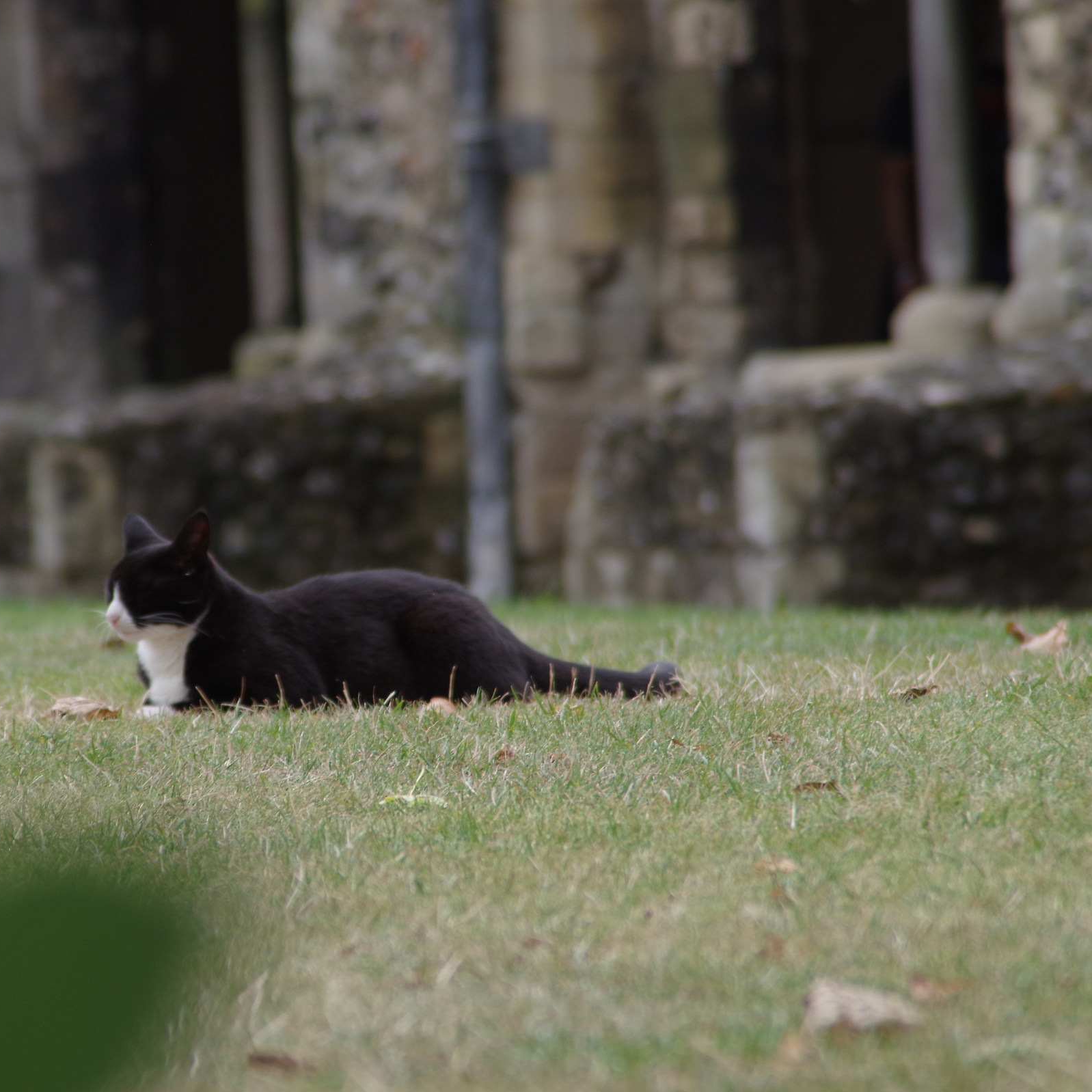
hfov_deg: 4.6
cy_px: 546
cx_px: 318
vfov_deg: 4.6
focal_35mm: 383
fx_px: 13669
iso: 400
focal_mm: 200
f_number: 6.3
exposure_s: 1/250
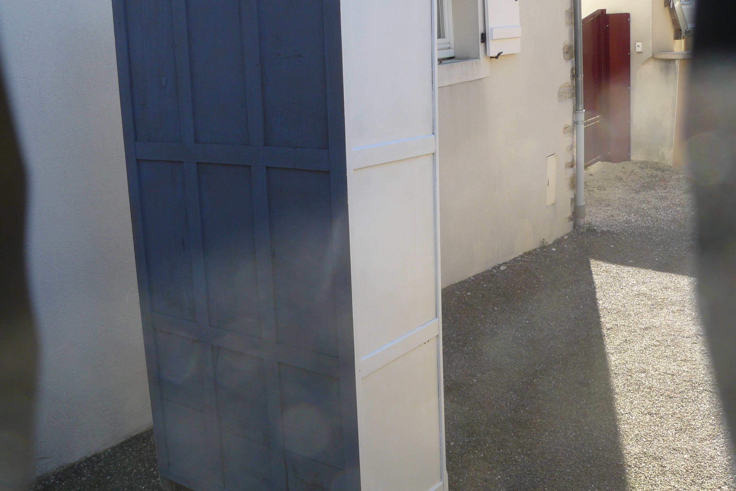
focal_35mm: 38
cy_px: 233
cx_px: 365
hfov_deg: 50.7
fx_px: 777
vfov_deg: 35.0
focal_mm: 6
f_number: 4
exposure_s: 1/200
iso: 100
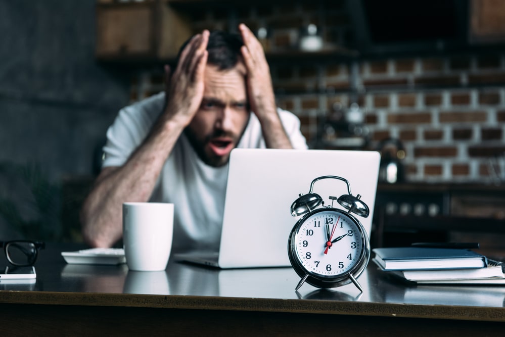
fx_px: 982
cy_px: 168
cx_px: 252
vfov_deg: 19.5
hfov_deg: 28.8
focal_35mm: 70
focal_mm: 70
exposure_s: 1/160
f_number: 4
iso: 640
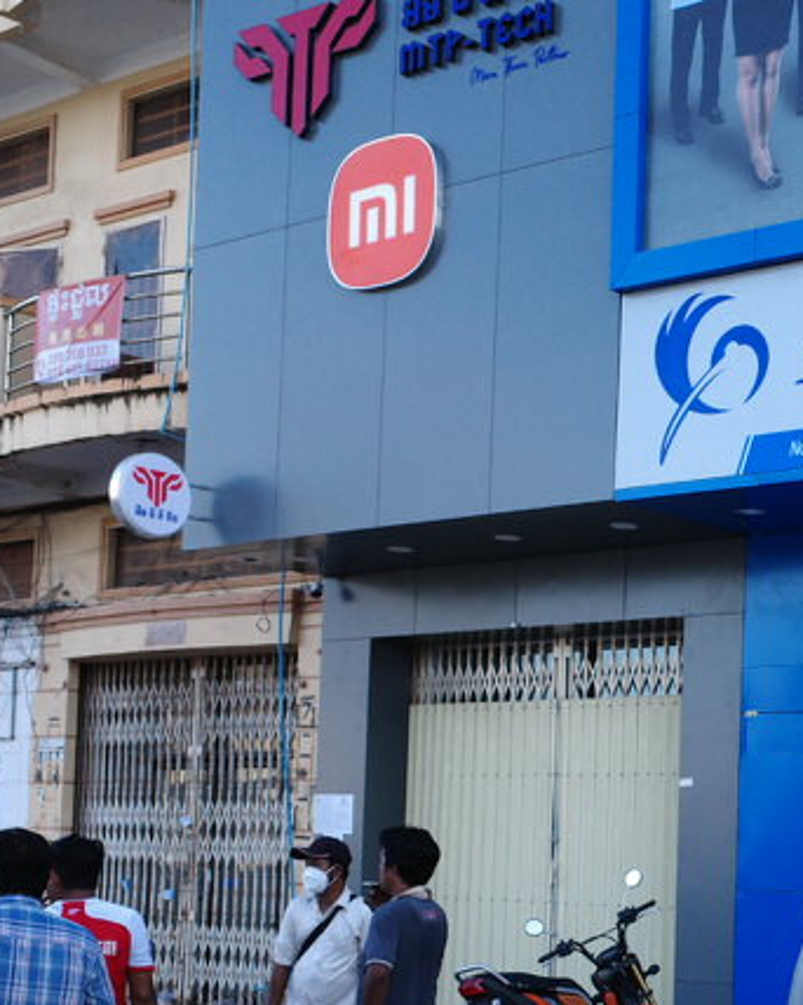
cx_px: 890
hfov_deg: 24.1
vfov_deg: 31.5
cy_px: 733
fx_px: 1754
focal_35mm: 59
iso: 1250
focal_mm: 18.3
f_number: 2.8
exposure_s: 1/2500
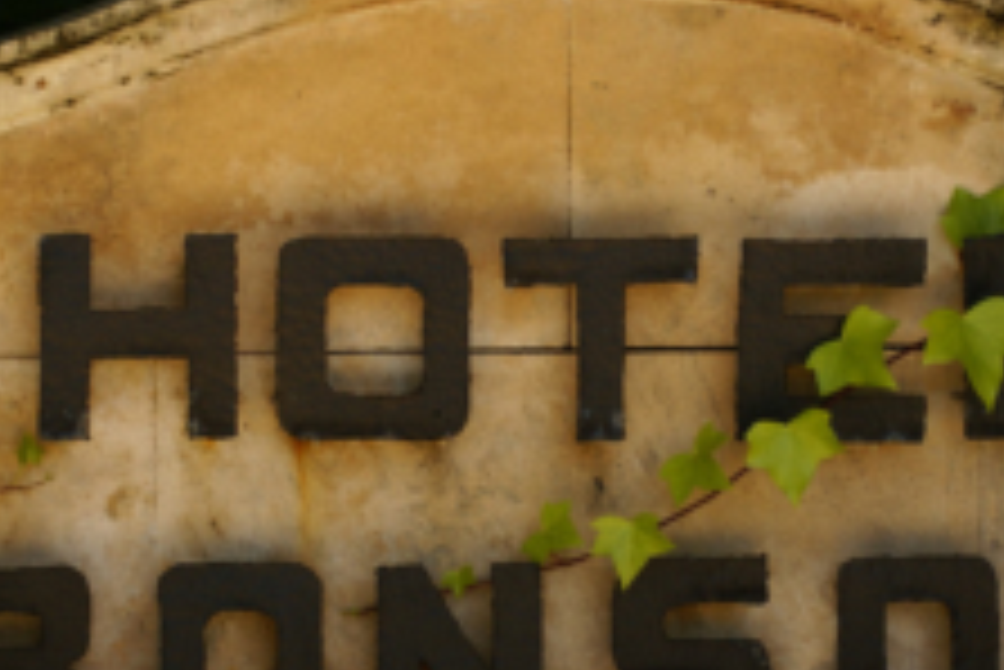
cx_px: 558
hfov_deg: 9.7
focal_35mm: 211
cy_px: 549
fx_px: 5888
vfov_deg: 6.5
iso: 100
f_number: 5
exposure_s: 1/200
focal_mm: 70
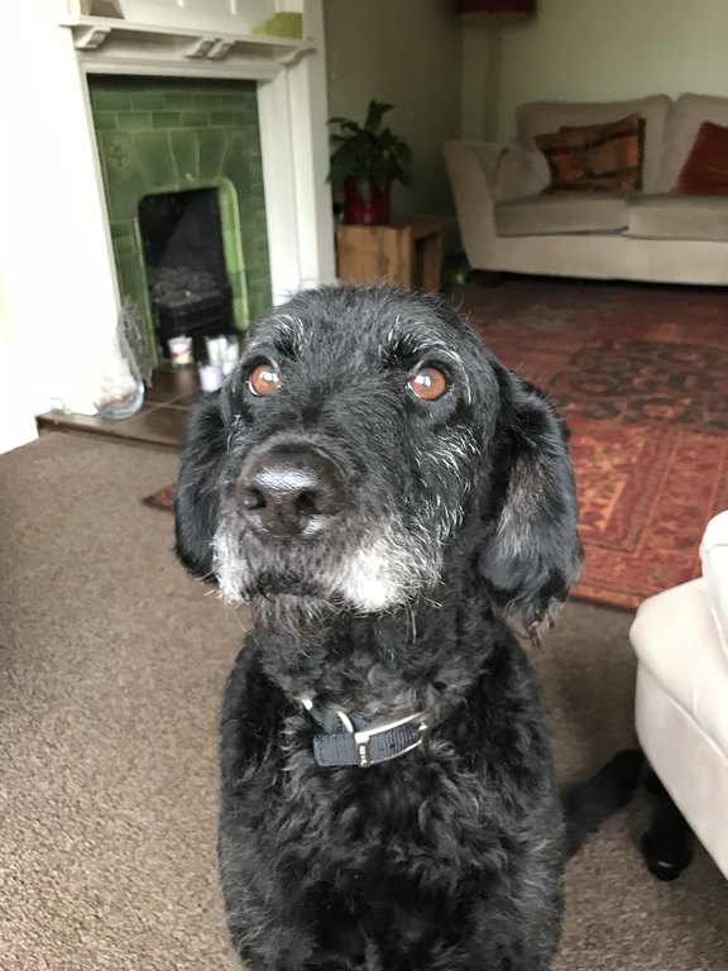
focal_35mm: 28
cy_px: 486
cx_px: 364
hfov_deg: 49.7
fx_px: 785
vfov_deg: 63.4
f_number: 1.8
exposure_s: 1/17
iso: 100
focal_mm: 3.99
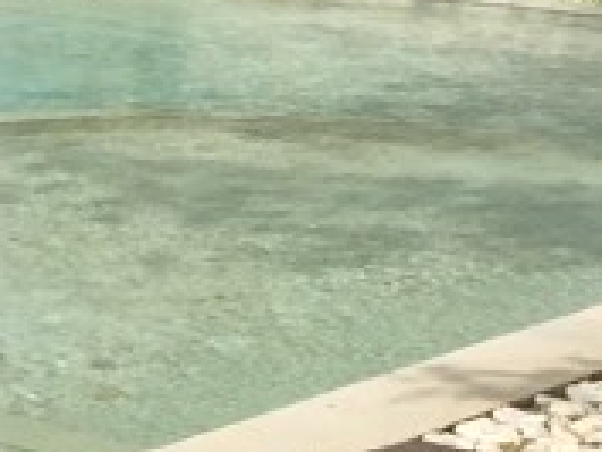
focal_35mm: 168
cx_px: -493
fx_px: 2924
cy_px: 170
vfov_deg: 8.8
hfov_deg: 11.0
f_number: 2.2
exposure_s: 1/2083
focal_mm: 4.15
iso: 32
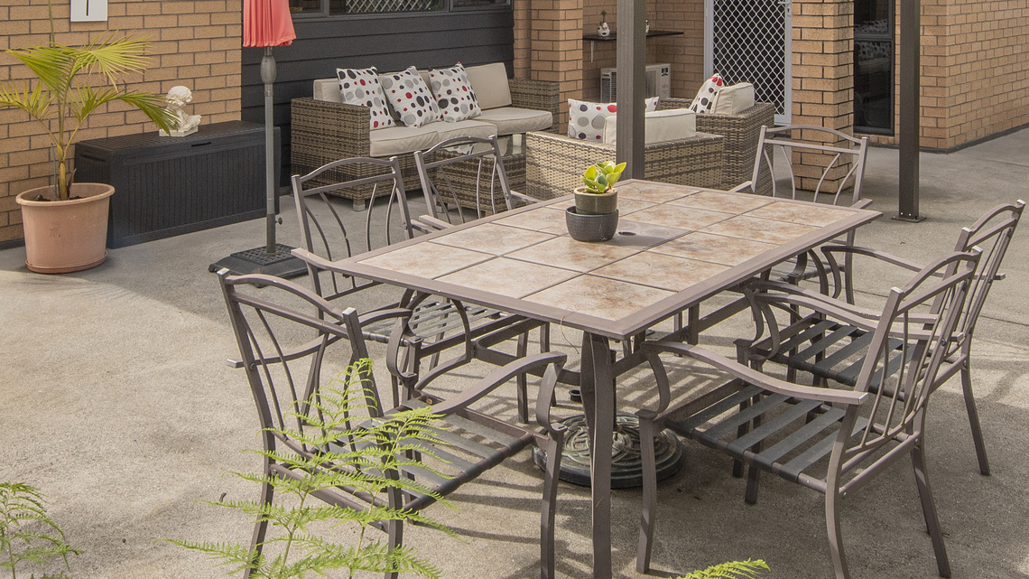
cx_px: 499
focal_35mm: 40
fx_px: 1091
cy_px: 10
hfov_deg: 50.5
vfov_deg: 28.0
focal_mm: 17
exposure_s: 1/200
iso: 200
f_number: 7.1
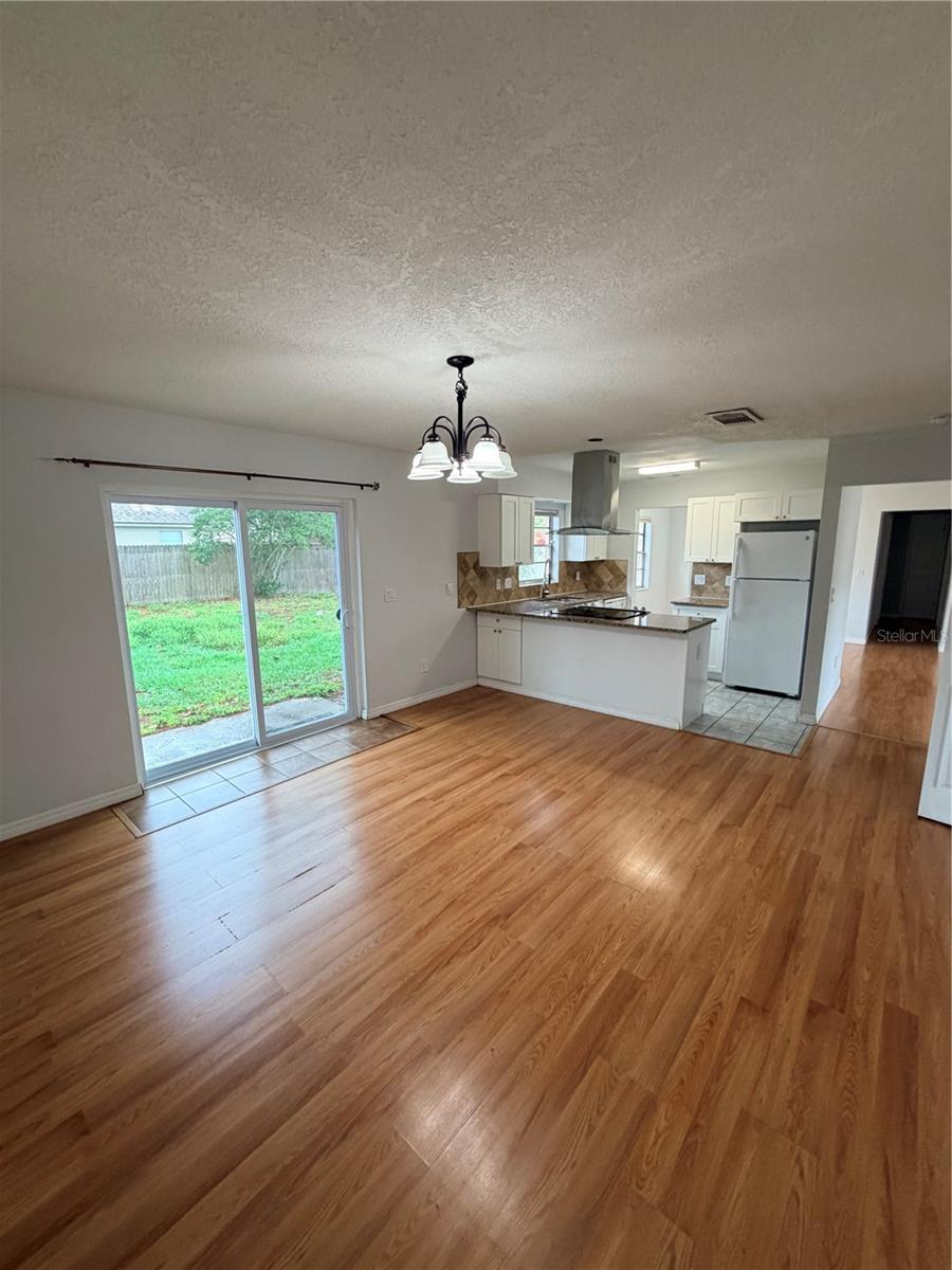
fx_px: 513
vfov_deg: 102.1
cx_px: 476
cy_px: 635
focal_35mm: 14
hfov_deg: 85.7
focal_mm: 2.22
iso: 250
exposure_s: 1/120
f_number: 2.2
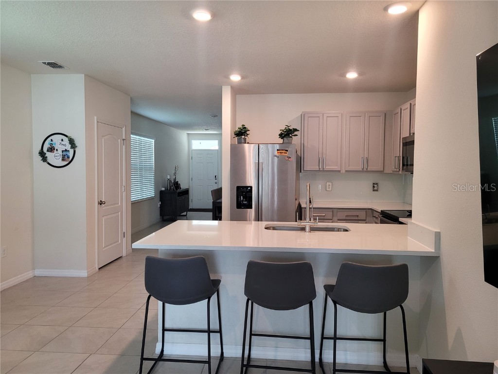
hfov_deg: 67.3
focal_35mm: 26
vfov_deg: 53.1
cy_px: 187
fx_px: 374
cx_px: 249
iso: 250
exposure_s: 1/120
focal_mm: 5.4
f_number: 1.8
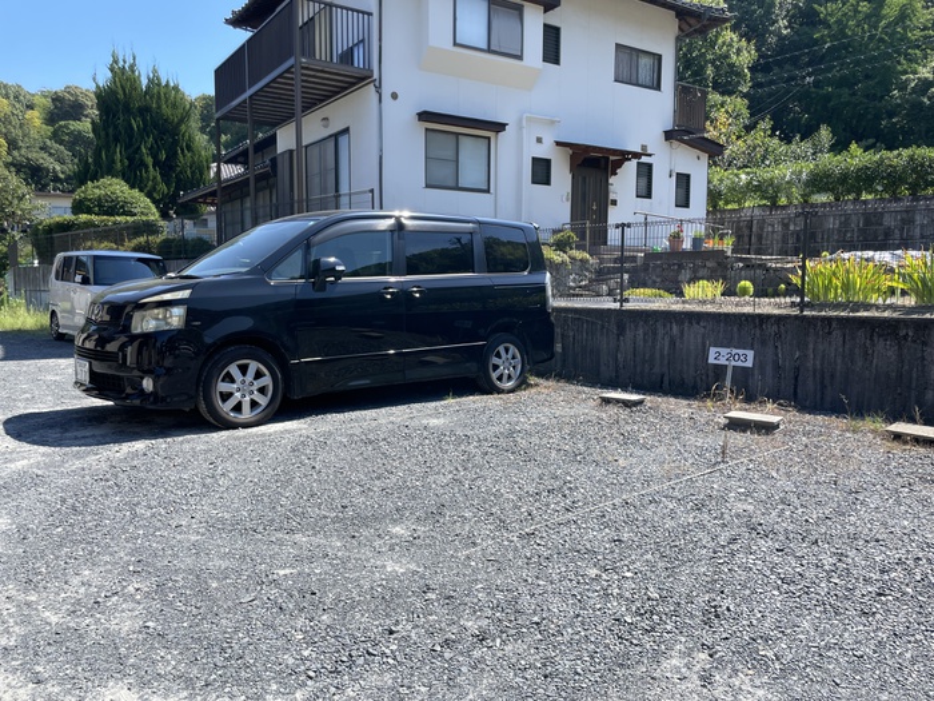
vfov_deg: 53.1
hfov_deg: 67.3
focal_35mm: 26
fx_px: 702
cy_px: 350
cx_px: 467
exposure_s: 1/1770
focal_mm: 4.2
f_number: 1.6
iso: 32
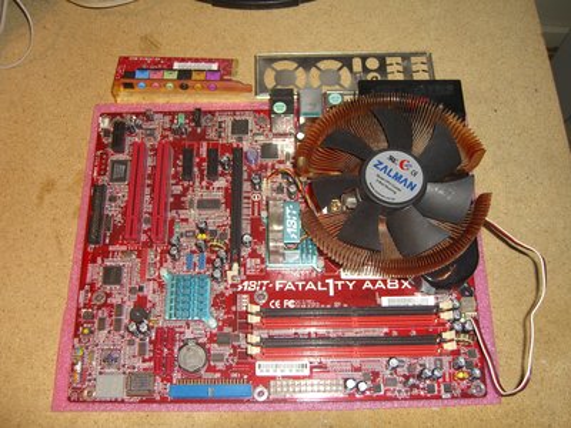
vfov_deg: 37.7
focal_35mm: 38
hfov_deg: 49.0
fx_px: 627
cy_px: 214
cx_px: 286
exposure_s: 1/60
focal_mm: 7.9
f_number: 2.8
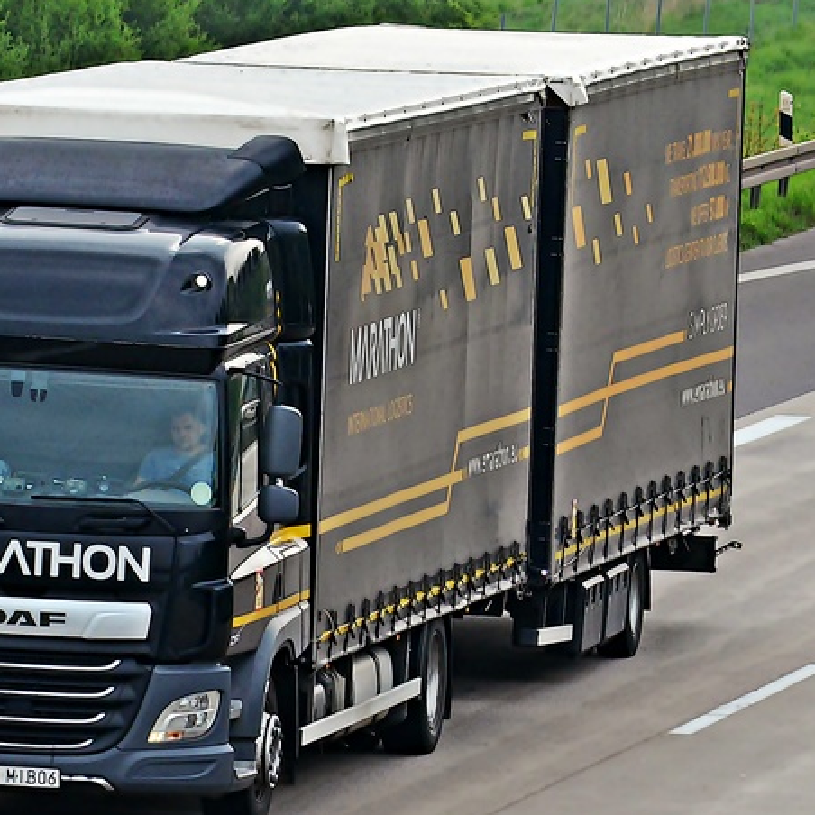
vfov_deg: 3.5
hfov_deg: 3.5
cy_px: 424
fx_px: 13185
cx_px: 227
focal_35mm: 495
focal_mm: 220
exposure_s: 1/640
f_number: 10
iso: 800
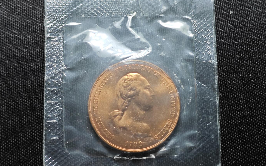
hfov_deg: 38.2
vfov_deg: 24.4
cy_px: 81
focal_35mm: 53
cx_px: 134
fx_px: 384
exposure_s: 1/66
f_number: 1.6
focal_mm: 5.84
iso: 80
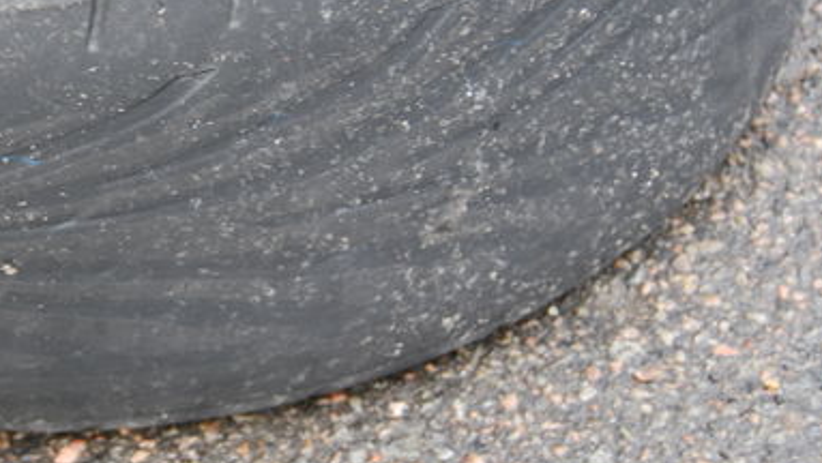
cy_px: 178
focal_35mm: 84
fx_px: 1832
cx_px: 167
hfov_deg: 24.9
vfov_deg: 14.4
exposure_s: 1/40
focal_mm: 32
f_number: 4.5
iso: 200
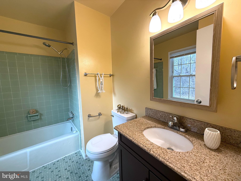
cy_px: 90
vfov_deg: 85.7
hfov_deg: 102.1
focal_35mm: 14
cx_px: 120
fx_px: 97
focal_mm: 2.22
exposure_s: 1/120
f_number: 2.2
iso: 200
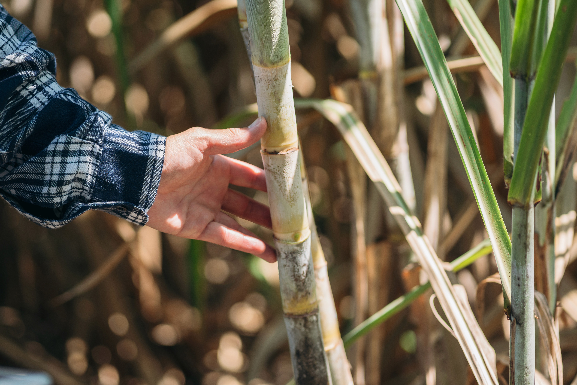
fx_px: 1523
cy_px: 196
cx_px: 285
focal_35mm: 95
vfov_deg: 14.4
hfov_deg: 21.5
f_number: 2.5
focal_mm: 85
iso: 125
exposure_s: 1/800
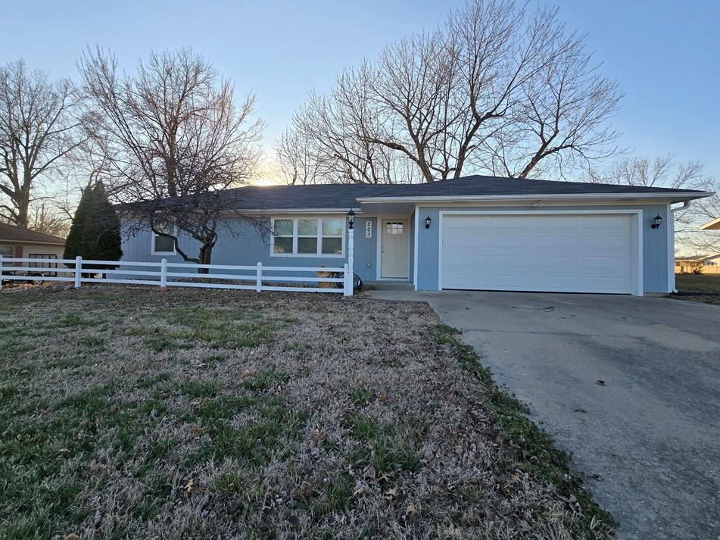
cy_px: 254
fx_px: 291
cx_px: 346
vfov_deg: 85.6
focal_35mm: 14
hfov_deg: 102.0
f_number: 2.2
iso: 50
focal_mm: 2.2
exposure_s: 1/909
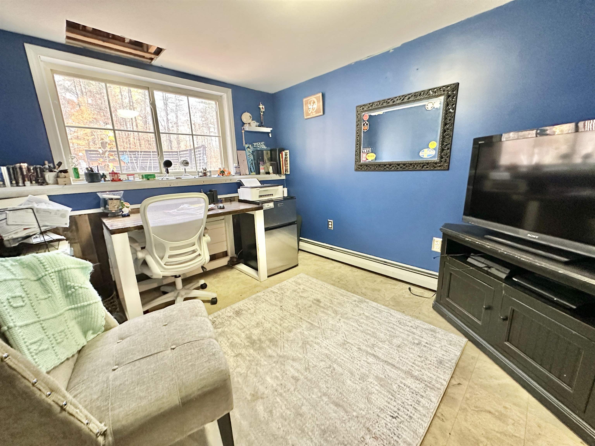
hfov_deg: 102.1
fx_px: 241
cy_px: 223
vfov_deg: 85.7
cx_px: 298
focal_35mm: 14
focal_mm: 2.22
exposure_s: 1/60
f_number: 2.2
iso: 800
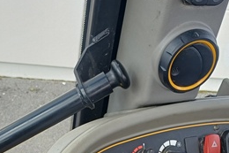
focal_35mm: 64
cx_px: 94
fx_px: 407
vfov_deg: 19.3
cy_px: 208
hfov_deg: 31.4
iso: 50
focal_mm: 4.65
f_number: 1.8
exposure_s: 1/127
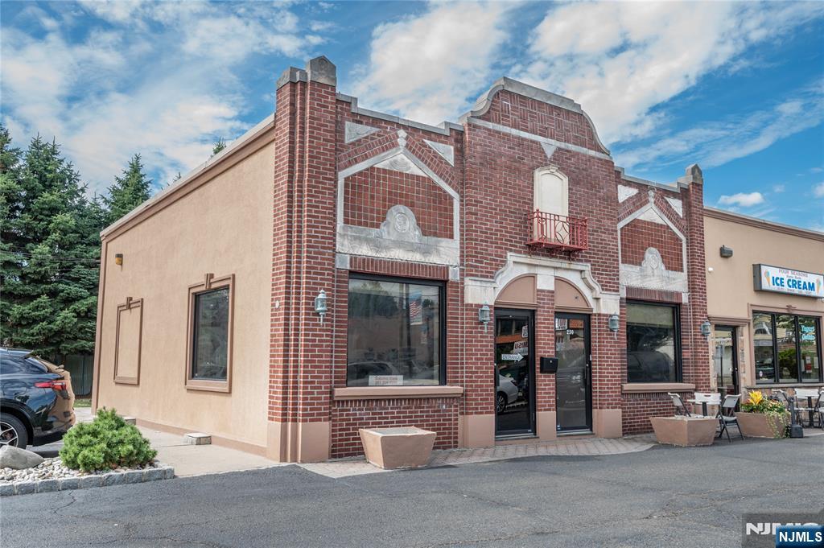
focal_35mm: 30
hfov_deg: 62.0
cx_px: 412
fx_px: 686
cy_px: 274
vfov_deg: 43.5
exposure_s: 1/100
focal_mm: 30
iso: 50
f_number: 8
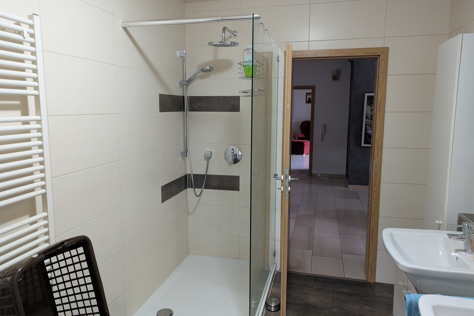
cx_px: 239
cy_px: 164
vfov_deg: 47.9
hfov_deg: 67.4
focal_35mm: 27
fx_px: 355
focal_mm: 5.43
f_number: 1.89
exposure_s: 1/25
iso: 356
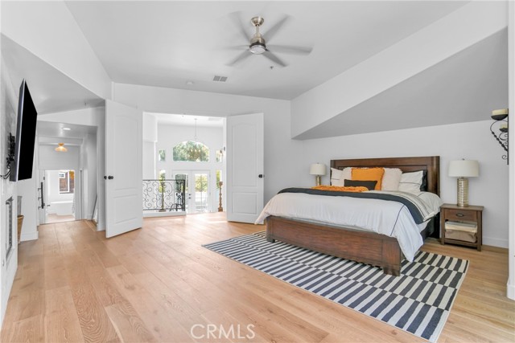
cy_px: 172
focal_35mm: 15
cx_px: 258
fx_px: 215
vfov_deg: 77.4
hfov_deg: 100.4
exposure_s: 1/50
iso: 160
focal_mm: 10
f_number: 4
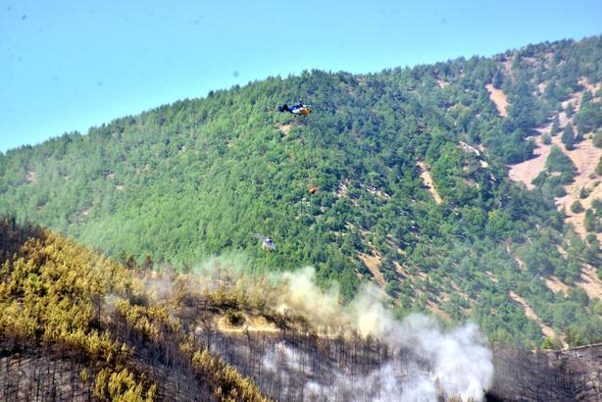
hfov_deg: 10.3
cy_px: 201
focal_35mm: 200
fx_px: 3346
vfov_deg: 6.9
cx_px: 301
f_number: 5.6
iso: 200
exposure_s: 1/800
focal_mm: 200
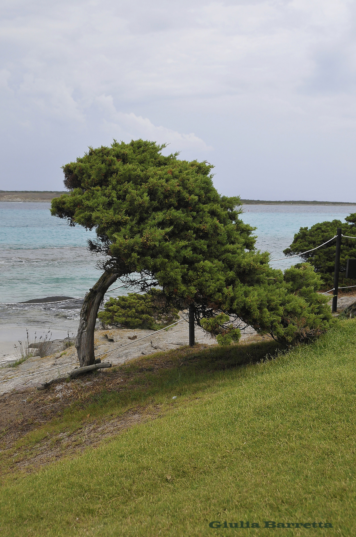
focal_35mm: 39
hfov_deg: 34.1
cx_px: 178
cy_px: 268
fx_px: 580
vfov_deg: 49.6
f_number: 6.3
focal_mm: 26
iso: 320
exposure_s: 1/1250
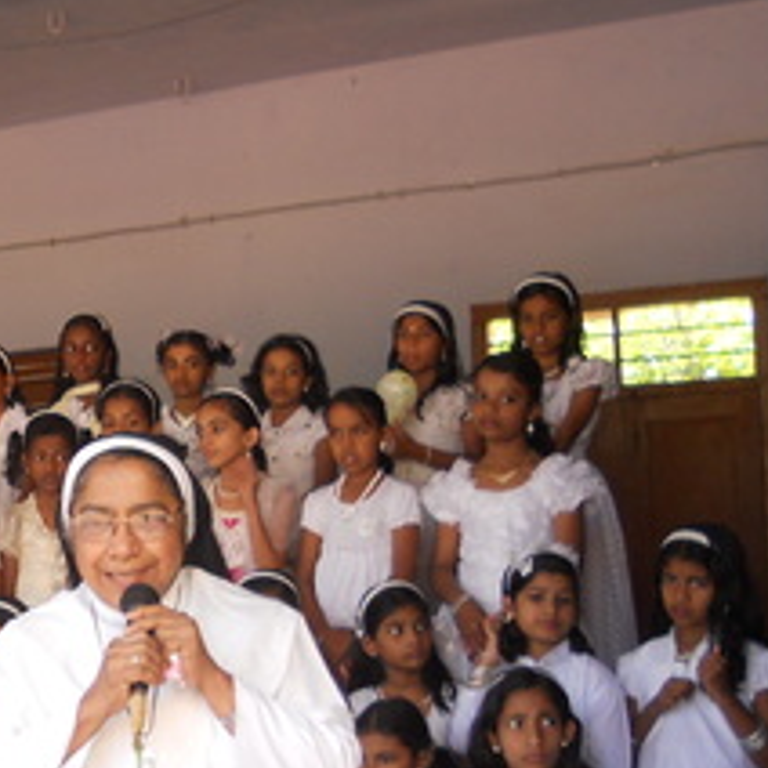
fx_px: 1807
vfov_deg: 23.9
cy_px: 514
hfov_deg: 22.5
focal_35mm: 72
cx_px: -105
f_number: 3.2
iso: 80
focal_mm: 4.9
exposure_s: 1/50
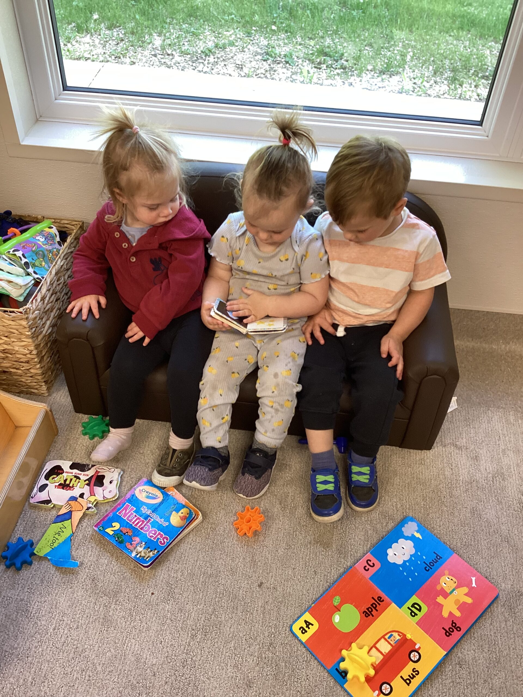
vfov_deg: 58.4
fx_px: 624
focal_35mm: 31
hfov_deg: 45.4
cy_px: 348
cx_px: 262
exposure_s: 1/60
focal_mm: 3.3
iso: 100
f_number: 2.4
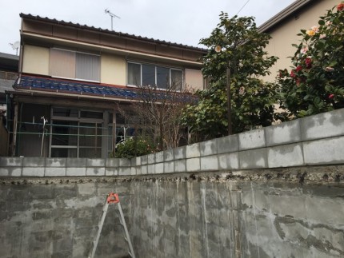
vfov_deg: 48.3
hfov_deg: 61.6
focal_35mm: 29
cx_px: 172
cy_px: 129
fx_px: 288
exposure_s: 1/1083
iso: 25
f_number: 2.2
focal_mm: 4.15
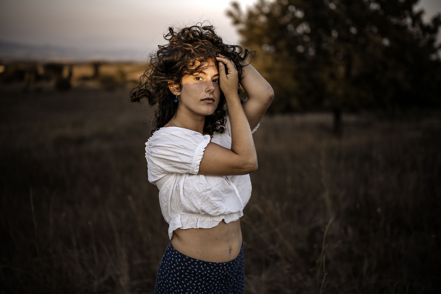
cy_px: 147
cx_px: 220
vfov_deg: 33.4
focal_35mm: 40
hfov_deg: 48.5
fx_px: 490
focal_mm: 40
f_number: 1.4
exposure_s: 1/640
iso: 100
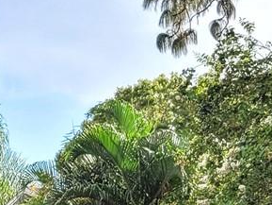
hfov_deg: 13.5
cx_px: -7
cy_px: 304
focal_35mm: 144
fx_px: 1132
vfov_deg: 10.0
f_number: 1.8
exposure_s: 1/909
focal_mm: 5.4
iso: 40
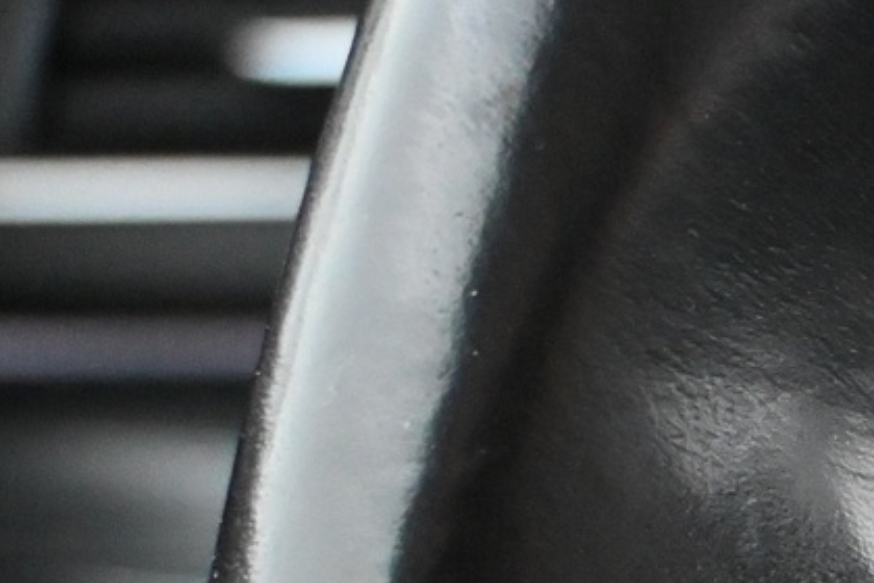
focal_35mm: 133
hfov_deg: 13.5
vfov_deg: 9.7
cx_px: 1677
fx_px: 3227
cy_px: 1076
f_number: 4.2
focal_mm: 23
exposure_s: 1/40
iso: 7200
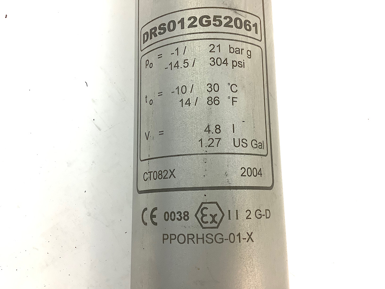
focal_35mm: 31
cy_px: 144
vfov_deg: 45.4
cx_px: 192
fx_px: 345
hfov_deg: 58.3
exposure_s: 1/50
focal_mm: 3.3
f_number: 2.4
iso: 64
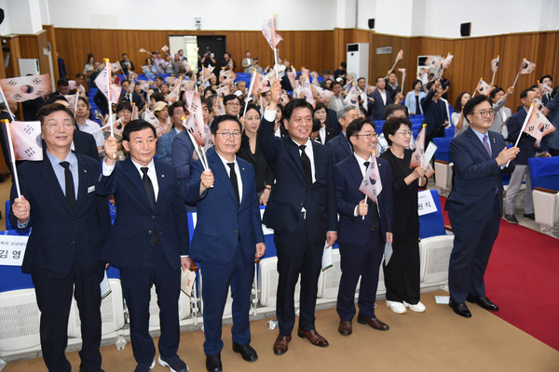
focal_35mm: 35
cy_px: 186
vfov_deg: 37.9
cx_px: 280
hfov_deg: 54.4
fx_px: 543
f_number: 4
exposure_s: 1/100
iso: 800
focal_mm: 35
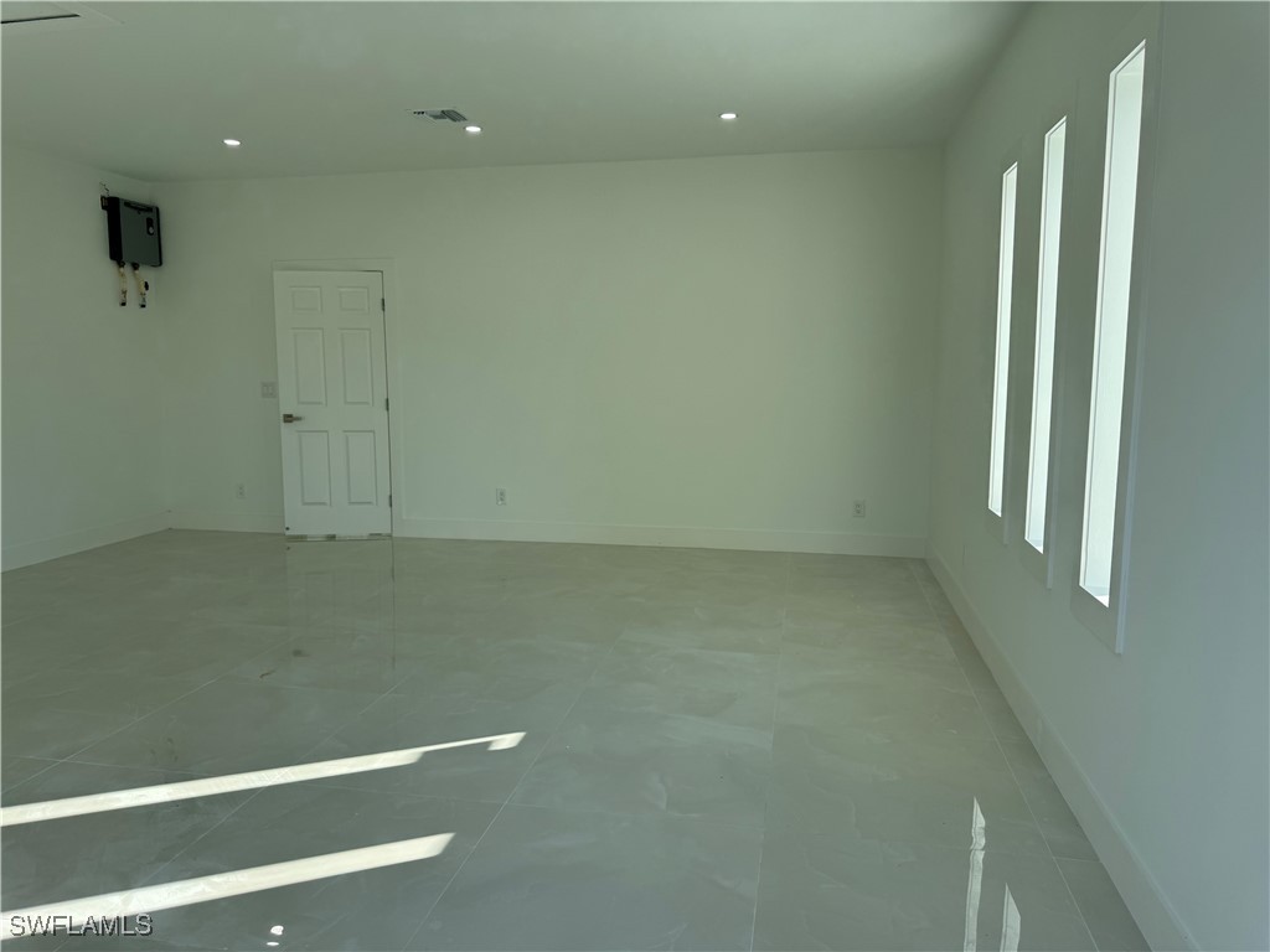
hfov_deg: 71.6
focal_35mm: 24
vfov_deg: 56.8
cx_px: 635
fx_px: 881
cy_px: 476
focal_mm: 6.76
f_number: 1.78
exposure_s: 1/558
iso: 80
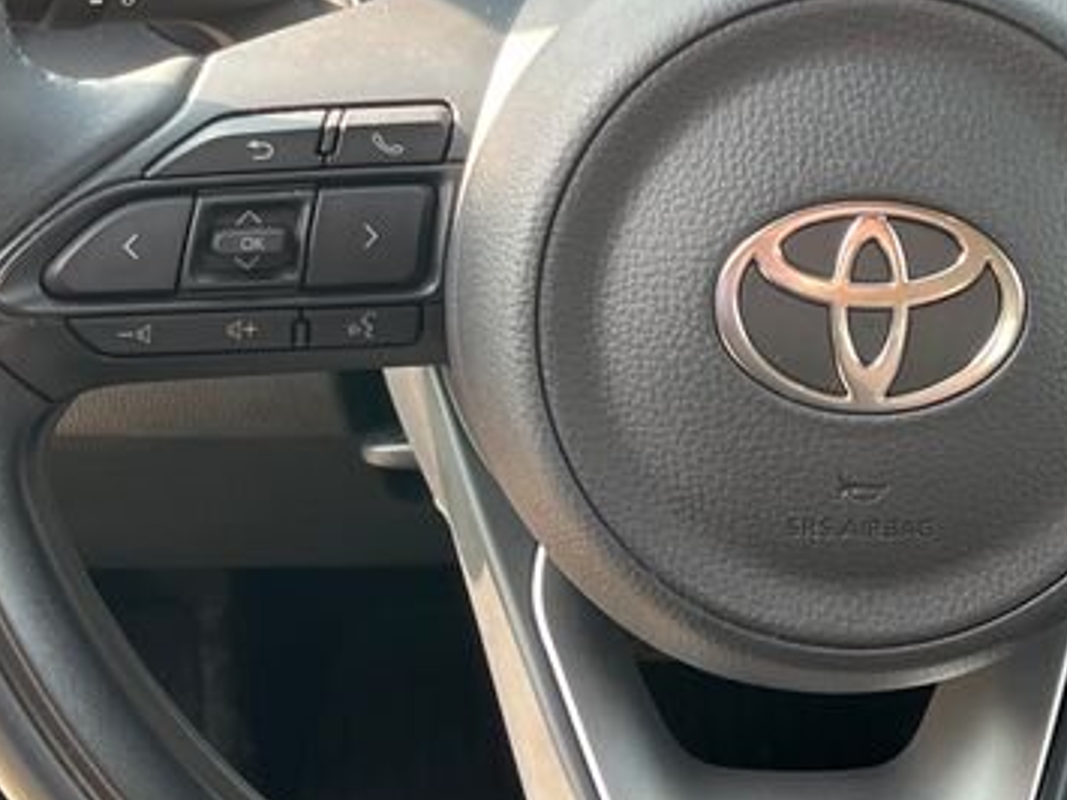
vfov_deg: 19.5
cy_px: 211
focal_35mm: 75
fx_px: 2311
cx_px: 607
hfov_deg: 26.0
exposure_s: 1/121
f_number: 1.6
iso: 64
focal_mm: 5.1
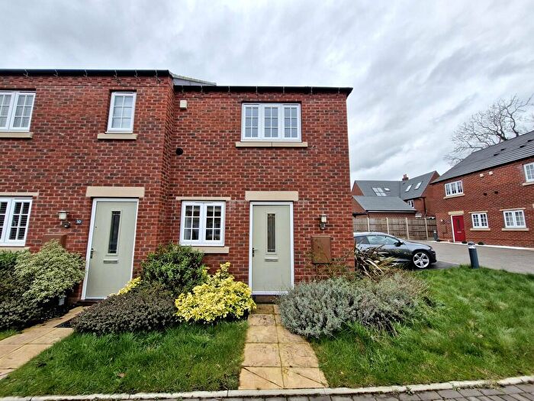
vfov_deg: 89.9
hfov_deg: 106.2
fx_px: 201
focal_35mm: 13
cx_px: 267
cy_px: 200
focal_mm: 1.74
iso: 50
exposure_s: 1/833
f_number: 2.2
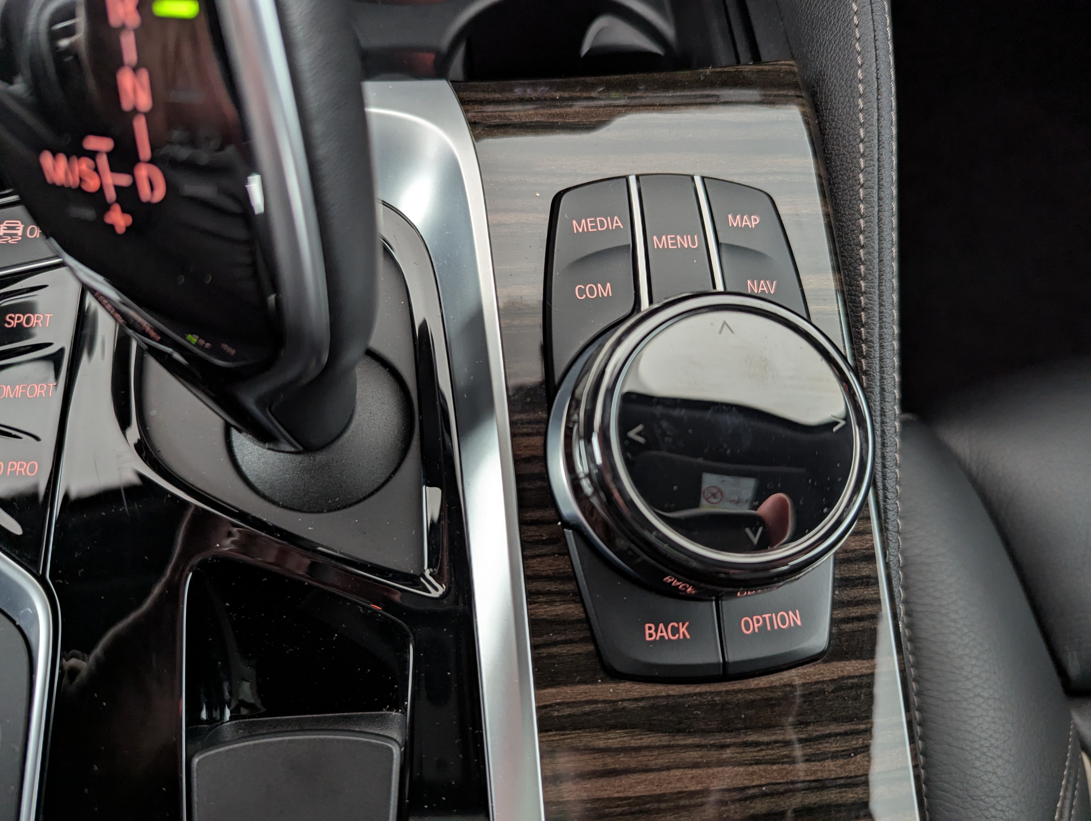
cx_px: 546
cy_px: 410
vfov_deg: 56.9
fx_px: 757
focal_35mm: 24
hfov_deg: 71.5
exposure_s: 1/50
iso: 255
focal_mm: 6.81
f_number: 1.85
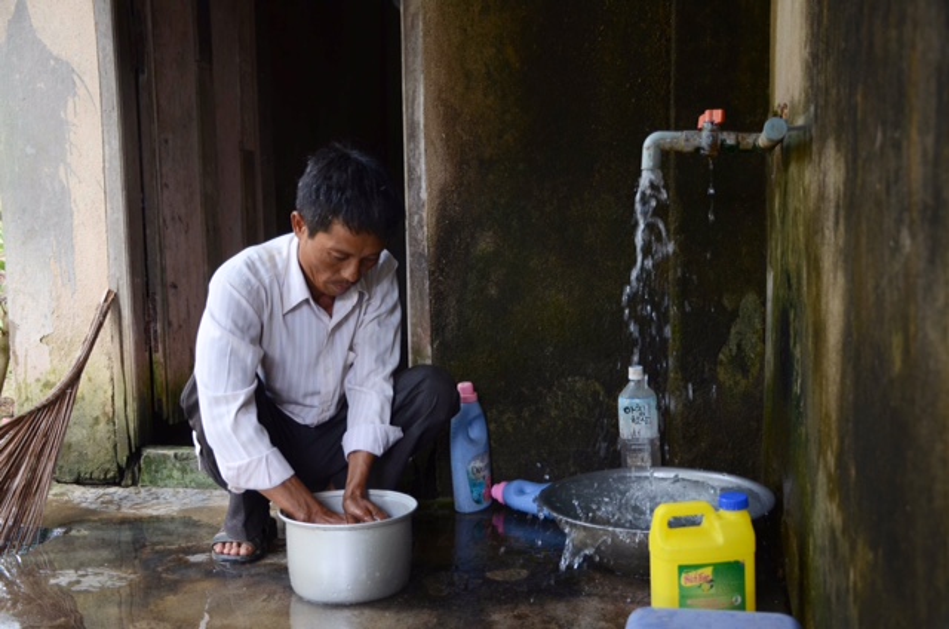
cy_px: 314
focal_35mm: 39
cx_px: 474
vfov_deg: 34.1
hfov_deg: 49.6
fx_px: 1026
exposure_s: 1/125
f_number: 3.8
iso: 400
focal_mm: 26
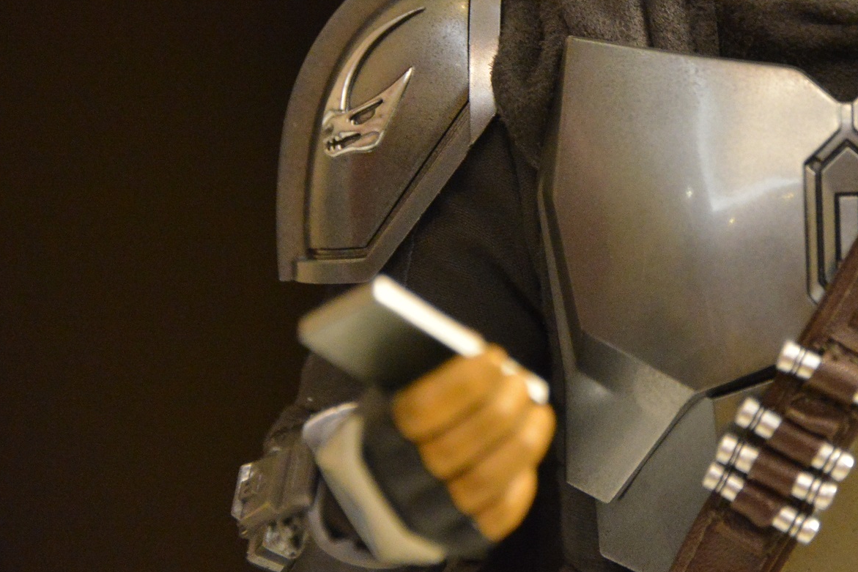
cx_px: 871
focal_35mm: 707
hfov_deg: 2.9
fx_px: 16851
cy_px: 19
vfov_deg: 1.9
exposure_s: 1/100
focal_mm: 300
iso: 6400
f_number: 5.6
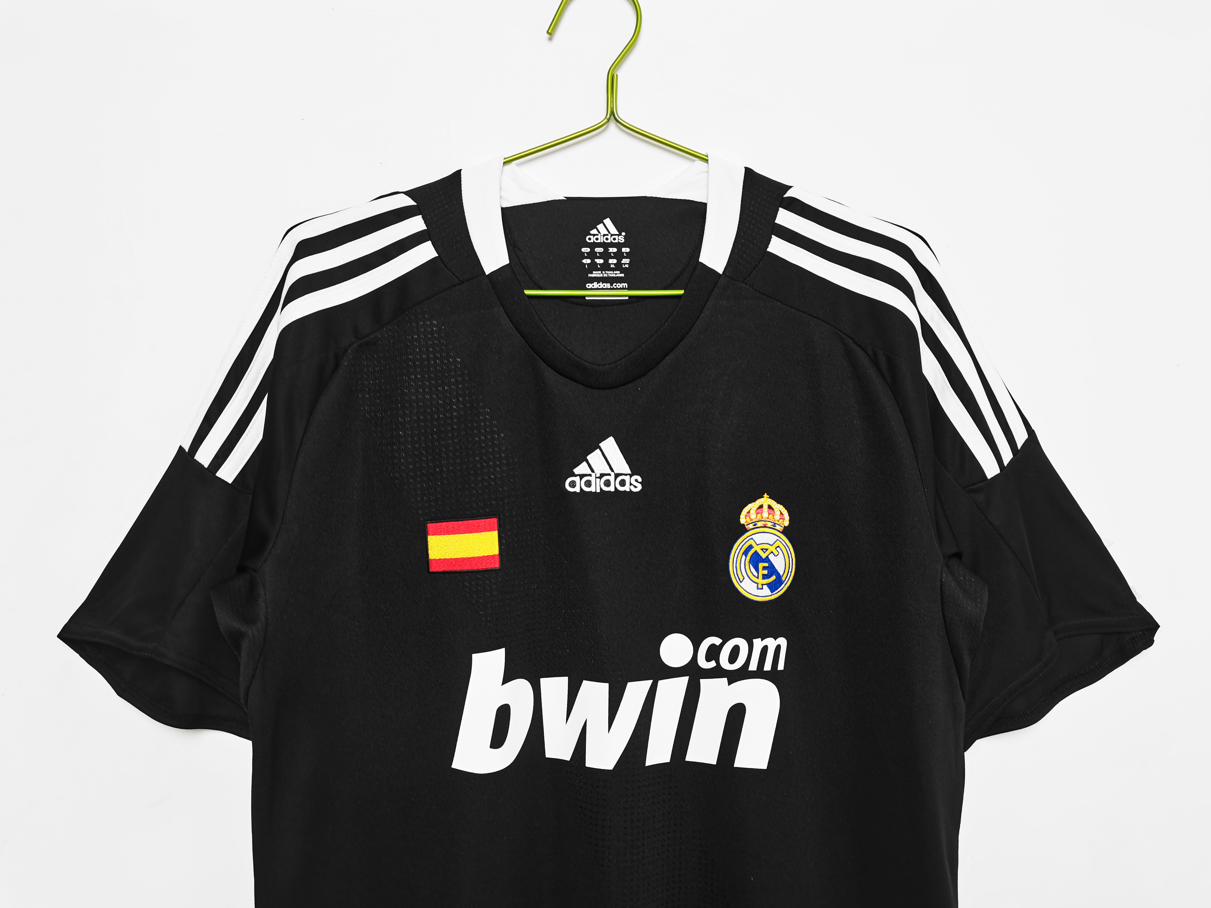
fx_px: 910
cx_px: 606
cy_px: 454
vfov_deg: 53.1
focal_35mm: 26
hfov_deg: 67.3
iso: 100
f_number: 1.8
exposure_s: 1/100
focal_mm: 5.58
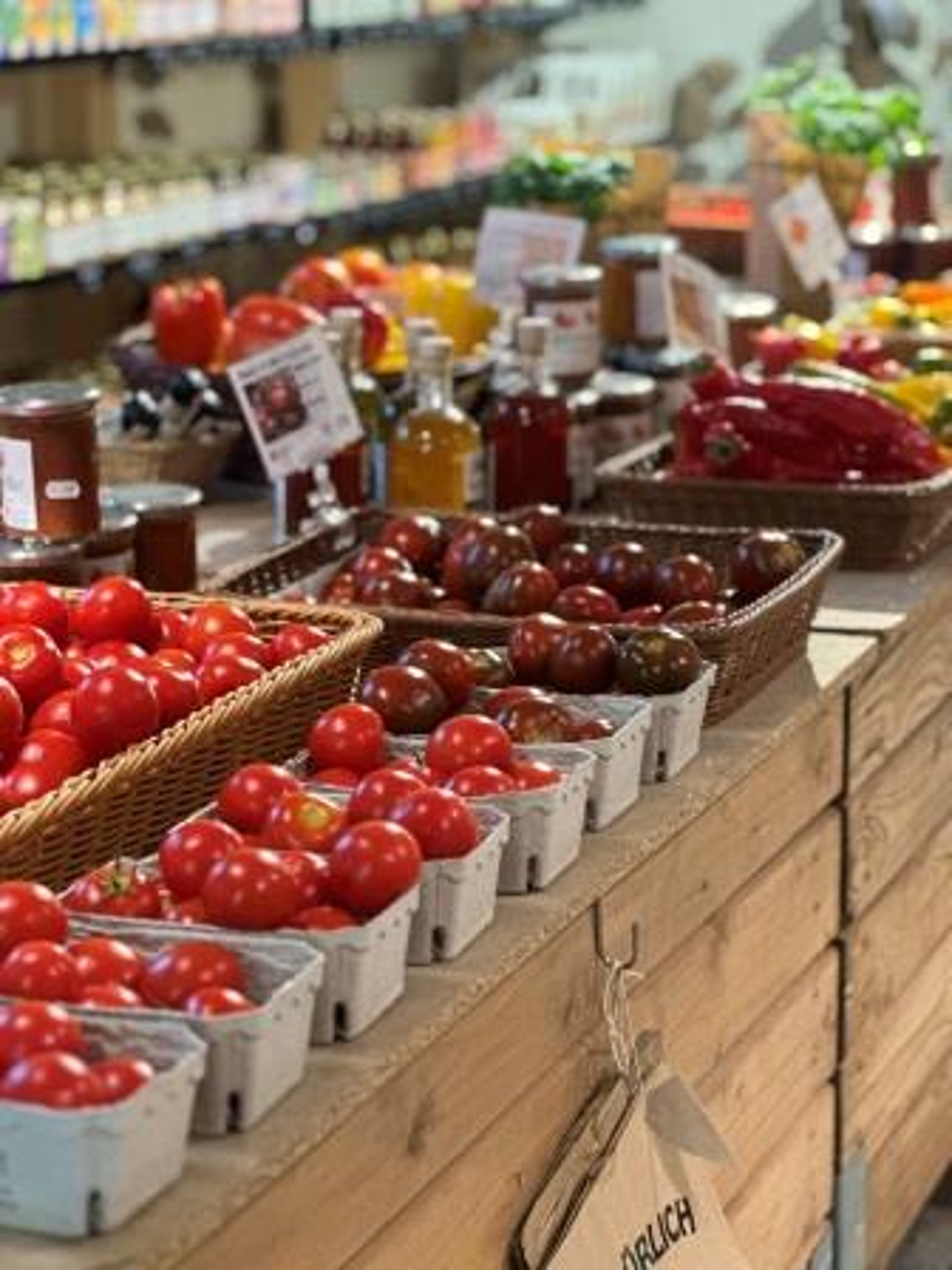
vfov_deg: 25.3
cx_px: 476
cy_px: 635
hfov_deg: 19.1
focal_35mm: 77
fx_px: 2824
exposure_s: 1/33
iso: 320
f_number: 2.8
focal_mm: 9
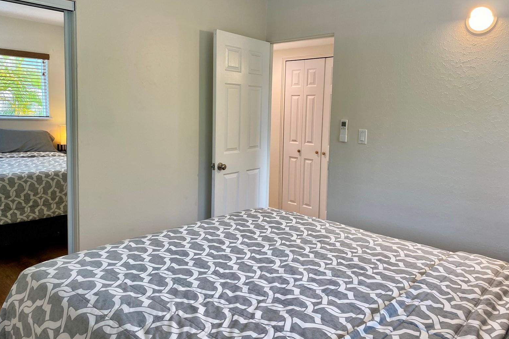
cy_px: 155
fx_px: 396
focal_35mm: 28
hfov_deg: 65.5
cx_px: 255
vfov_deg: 46.4
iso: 80
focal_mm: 4.25
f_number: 1.8
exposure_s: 1/60
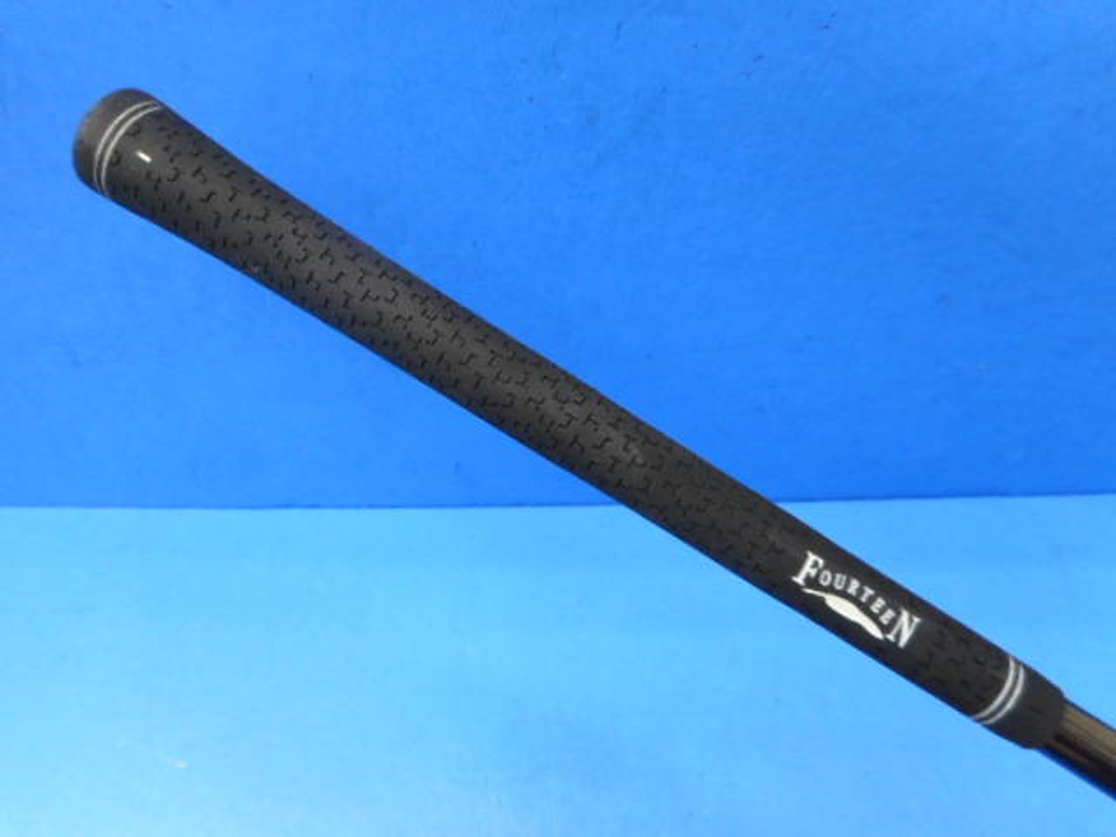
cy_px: 418
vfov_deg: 54.9
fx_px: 806
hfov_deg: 69.4
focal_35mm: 25
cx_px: 558
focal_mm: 4.5
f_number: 3.7
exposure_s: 1/30
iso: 180
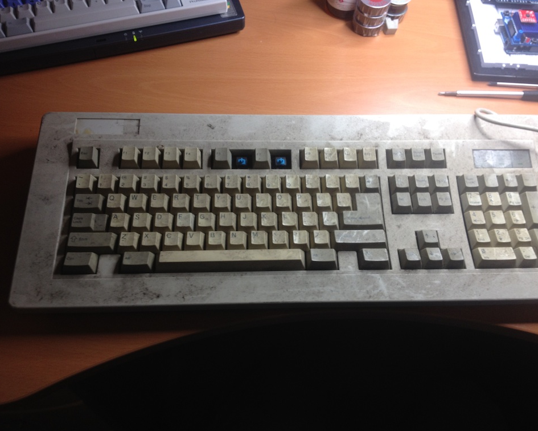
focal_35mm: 37
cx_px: 286
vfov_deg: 40.1
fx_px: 589
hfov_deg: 49.1
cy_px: 218
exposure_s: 1/40
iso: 80
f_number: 2.4
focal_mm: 4.28
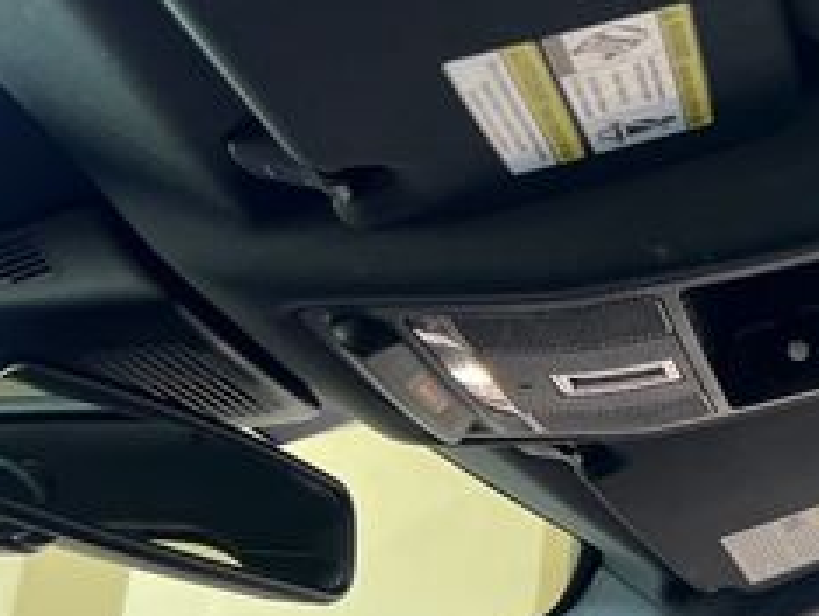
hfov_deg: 24.1
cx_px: 1054
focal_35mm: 71
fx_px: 1682
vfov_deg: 20.7
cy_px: 360
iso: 80
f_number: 1.5
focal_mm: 5.7
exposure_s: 1/121
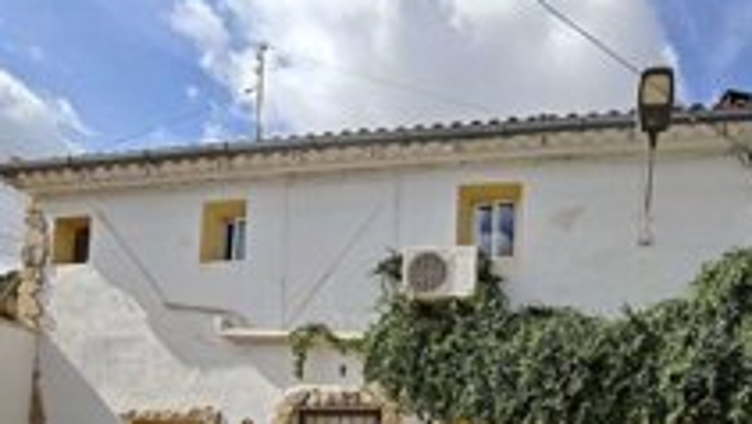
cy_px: 442
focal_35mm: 26
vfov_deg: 38.5
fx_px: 519
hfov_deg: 67.8
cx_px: 554
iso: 50
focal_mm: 2.16
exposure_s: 1/799
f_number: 2.2
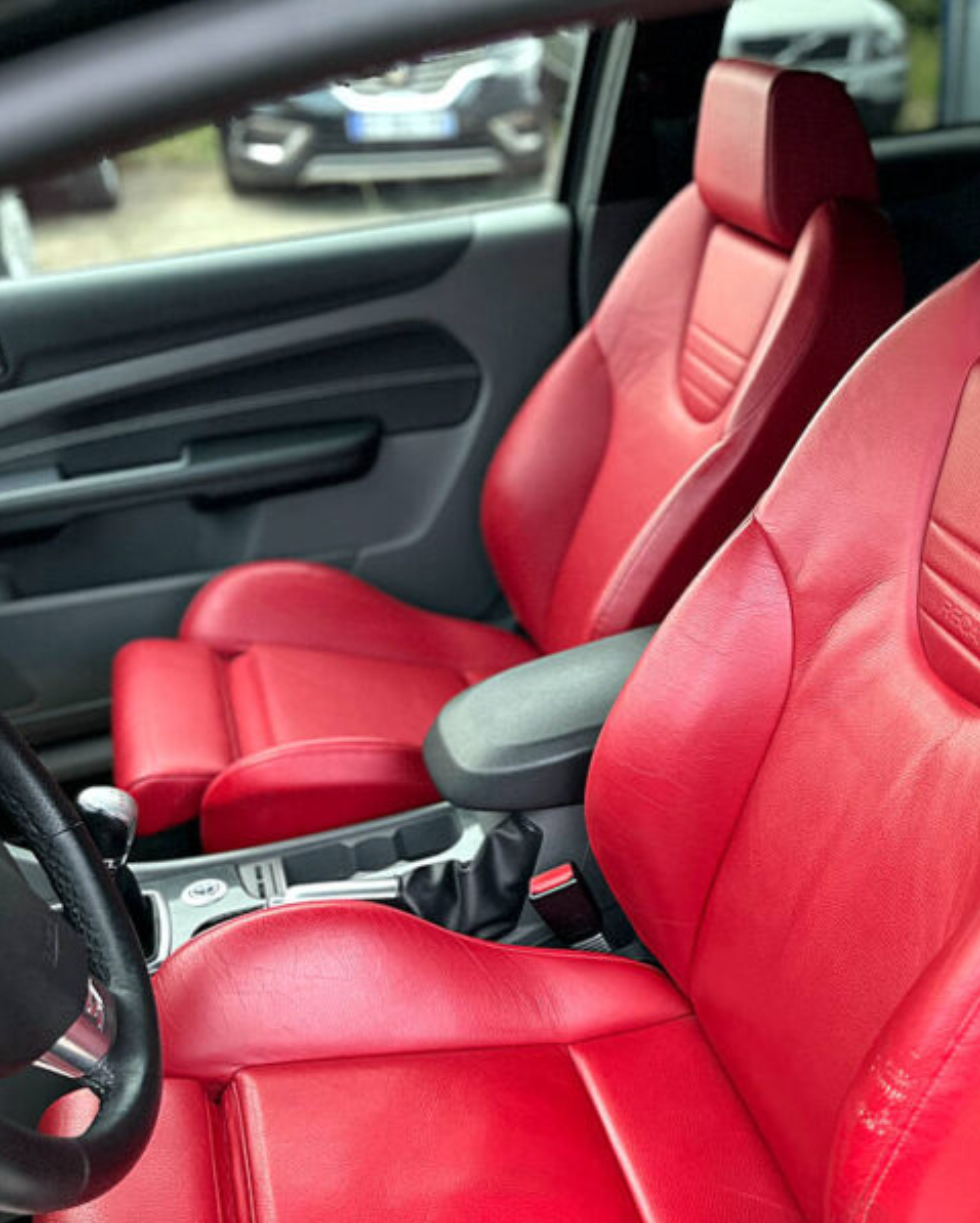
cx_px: 732
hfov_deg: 42.1
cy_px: 610
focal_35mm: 34
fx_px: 1232
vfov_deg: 52.8
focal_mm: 5.1
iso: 400
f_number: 1.6
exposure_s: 1/60
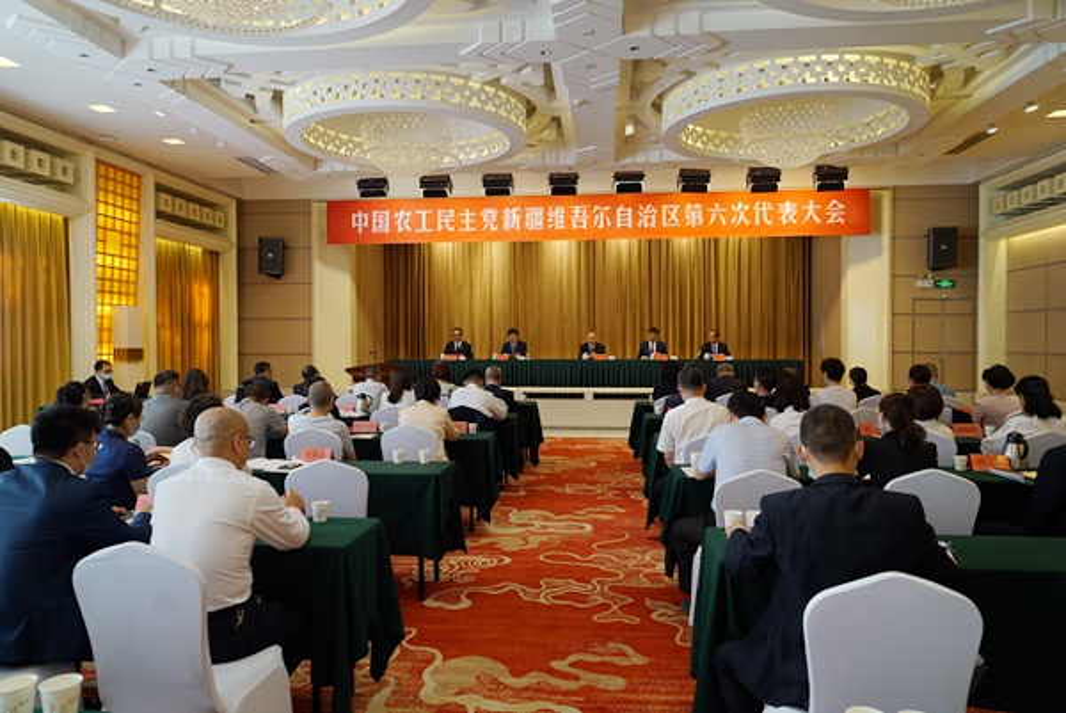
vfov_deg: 53.2
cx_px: 533
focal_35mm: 24
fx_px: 711
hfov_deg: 73.7
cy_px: 356
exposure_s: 1/160
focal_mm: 24
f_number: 4
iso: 800
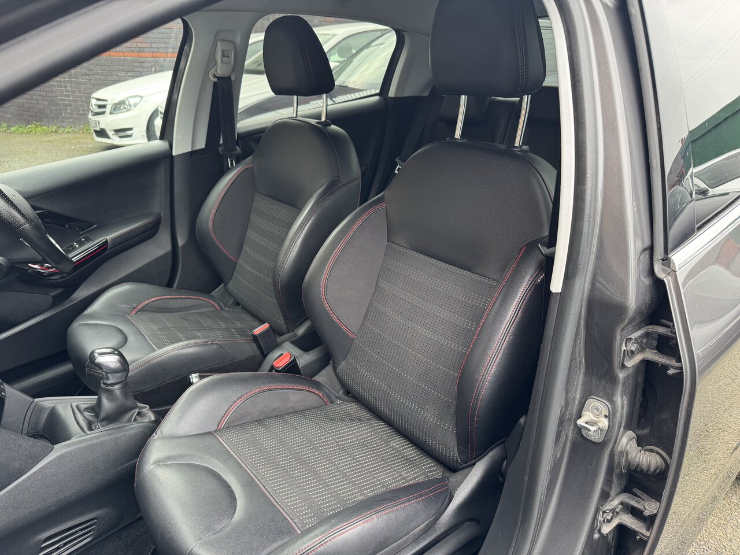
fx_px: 513
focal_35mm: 24
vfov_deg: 56.8
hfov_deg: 71.6
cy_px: 278
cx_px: 370
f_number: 1.78
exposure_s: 1/121
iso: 125
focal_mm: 6.76
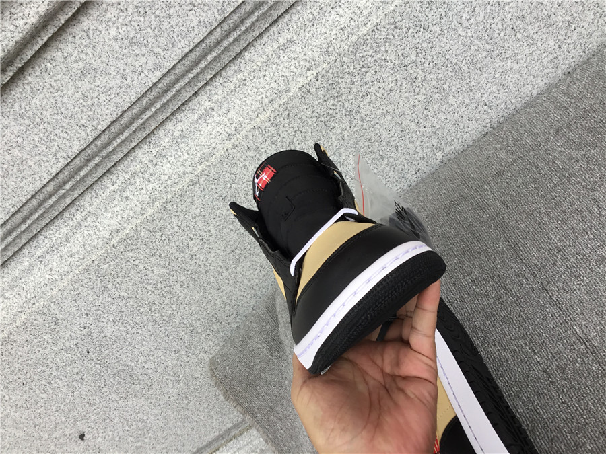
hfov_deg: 58.4
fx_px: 543
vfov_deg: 45.4
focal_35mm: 31
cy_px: 227
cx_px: 303
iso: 25
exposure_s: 1/100
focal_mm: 3.3
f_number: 2.4
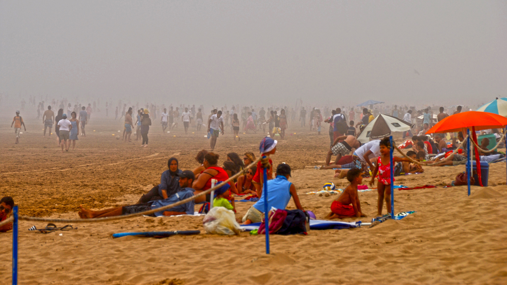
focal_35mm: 205
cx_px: 253
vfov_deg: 5.9
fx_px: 2756
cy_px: 117
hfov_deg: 10.5
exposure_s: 1/125
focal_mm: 130
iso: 100
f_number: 9
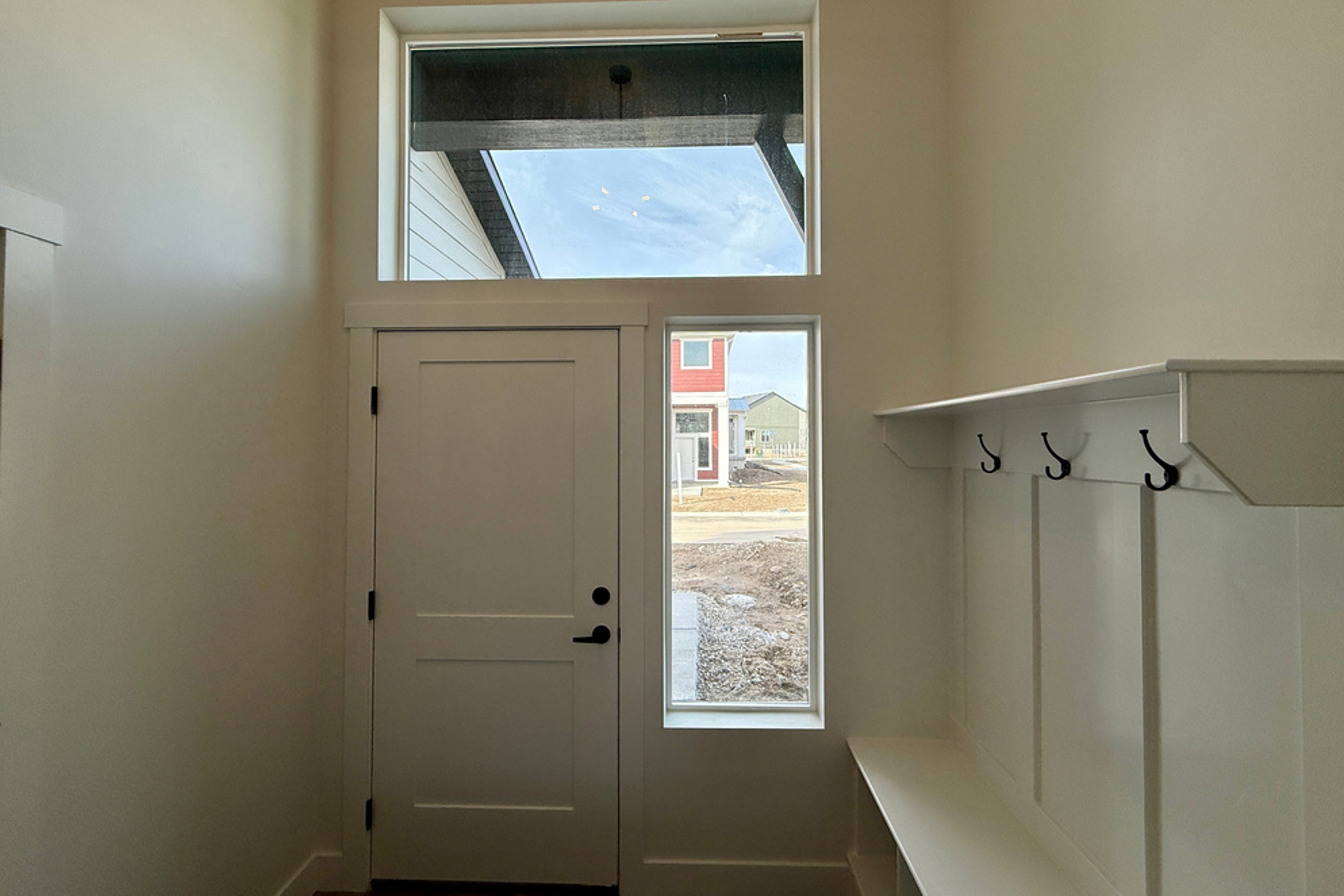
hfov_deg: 100.4
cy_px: 432
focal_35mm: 15
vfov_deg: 77.3
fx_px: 560
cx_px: 688
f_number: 2.2
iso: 64
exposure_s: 1/502
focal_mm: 2.22
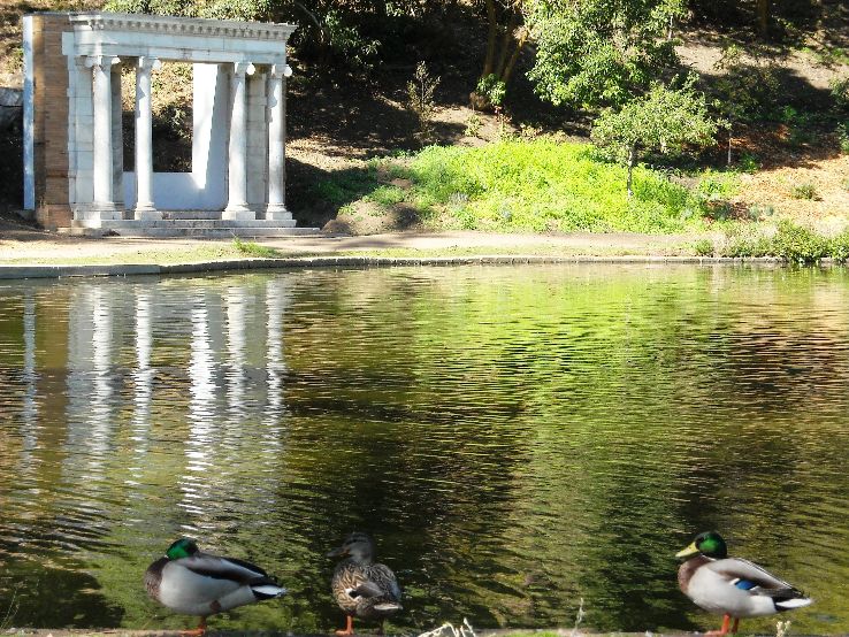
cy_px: 318
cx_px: 424
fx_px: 2576
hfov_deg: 18.7
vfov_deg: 14.1
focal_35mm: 105
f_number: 4.7
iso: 129
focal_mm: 17.1
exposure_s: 1/250
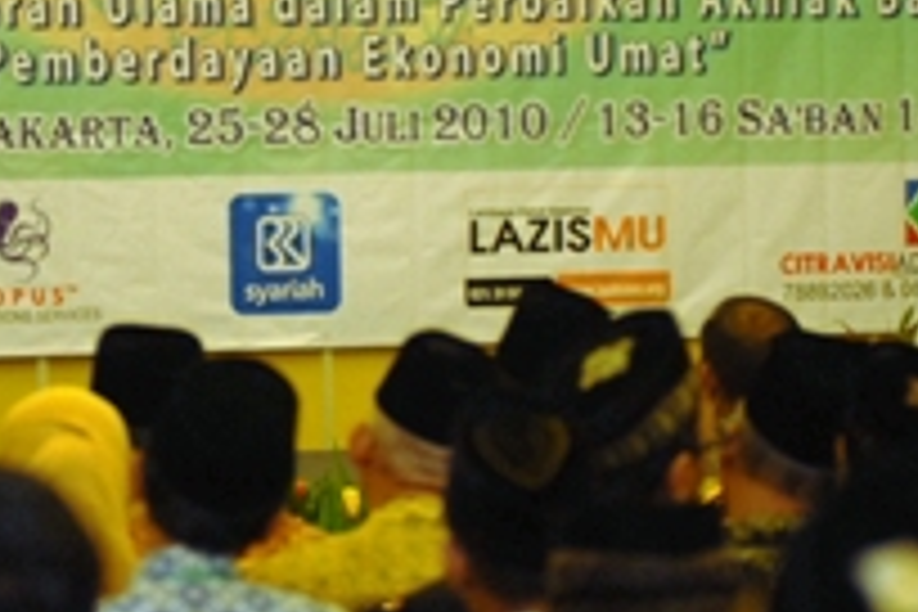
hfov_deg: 7.8
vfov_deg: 5.2
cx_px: 315
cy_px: 279
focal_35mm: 264
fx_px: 6731
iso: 400
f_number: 2.8
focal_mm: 80
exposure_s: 1/40
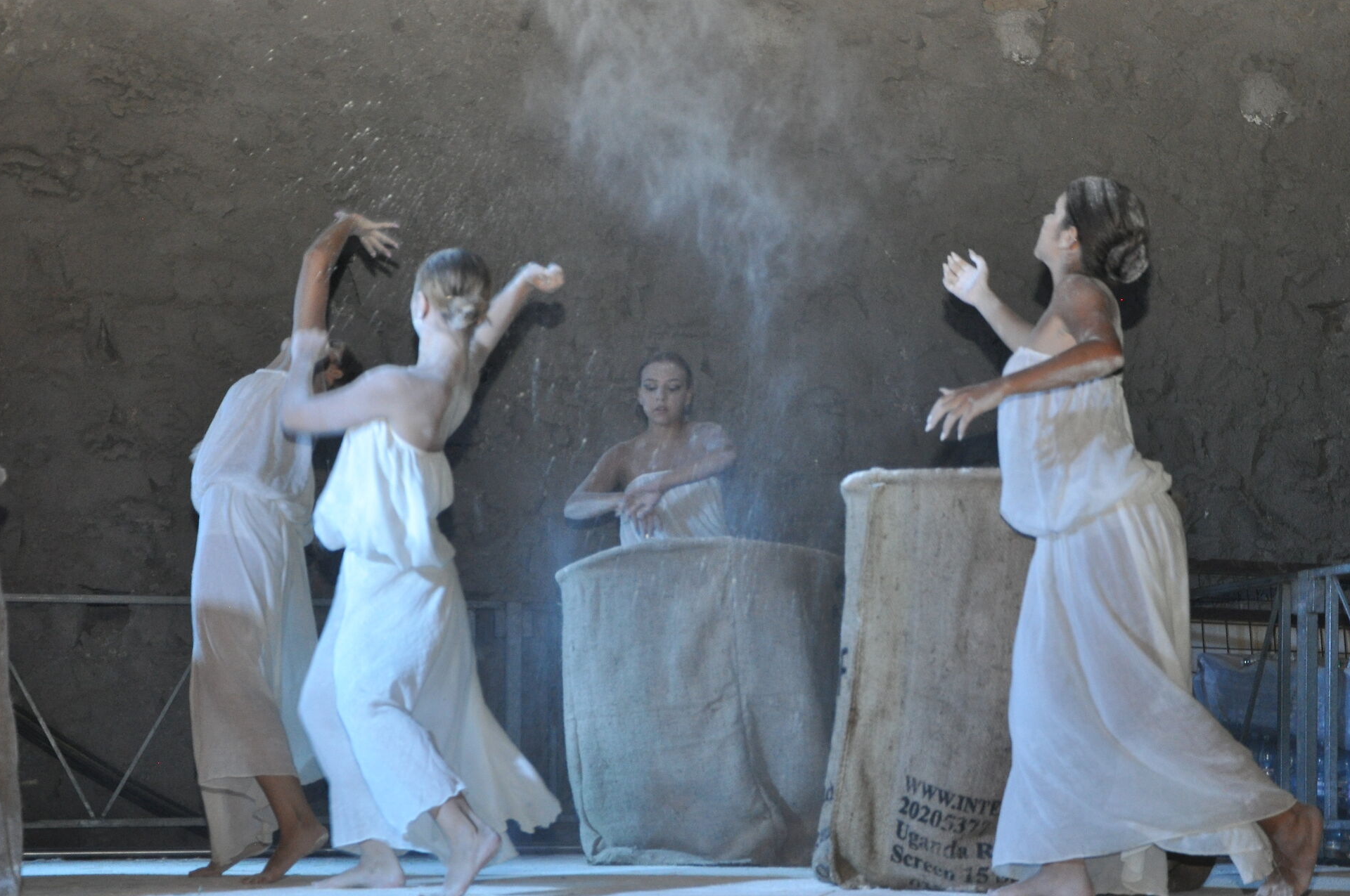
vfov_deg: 18.1
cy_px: 545
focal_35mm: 75
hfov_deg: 27.0
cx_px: 780
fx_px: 2809
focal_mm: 40
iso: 800
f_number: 4.5
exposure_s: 1/60
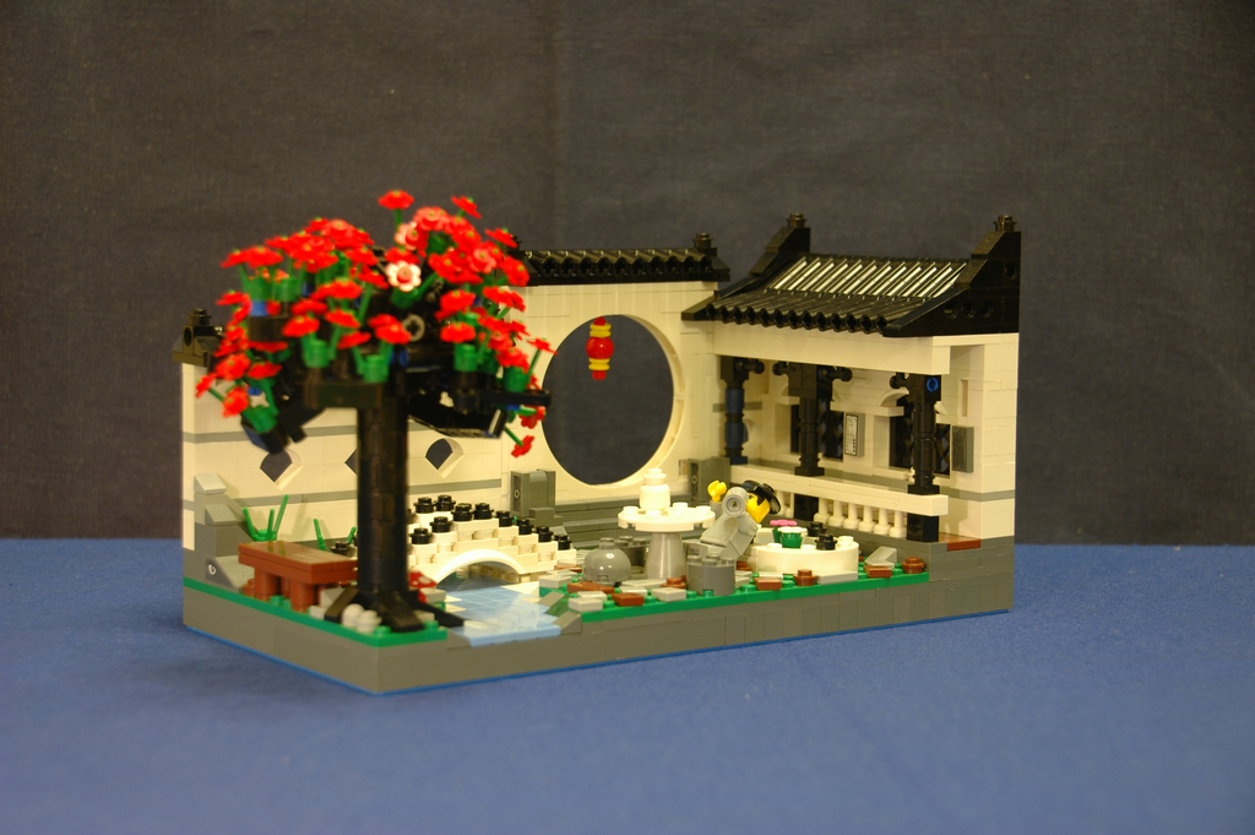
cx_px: 628
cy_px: 418
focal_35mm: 69
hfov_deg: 29.3
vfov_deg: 19.7
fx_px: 2403
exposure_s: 1/2
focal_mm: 46
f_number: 4.5
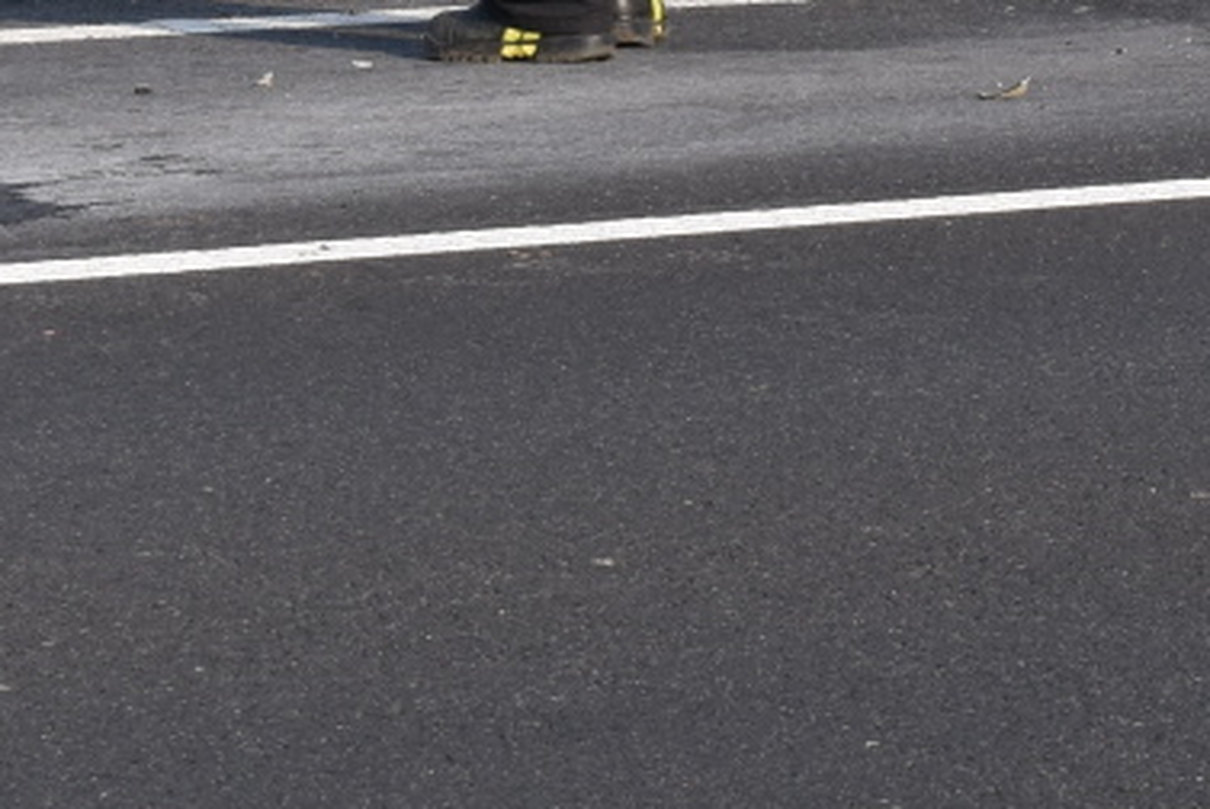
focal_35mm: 229
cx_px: 2442
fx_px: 7703
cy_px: -470
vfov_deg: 5.9
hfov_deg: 8.5
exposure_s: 1/320
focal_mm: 36
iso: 200
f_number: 9
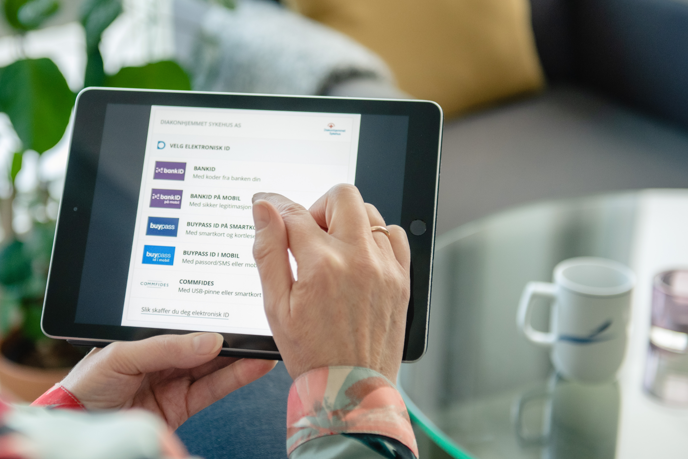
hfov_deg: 26.6
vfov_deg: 18.0
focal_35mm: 76
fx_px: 1453
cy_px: 204
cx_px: 257
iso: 1000
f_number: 3.2
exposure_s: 1/200
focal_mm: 56
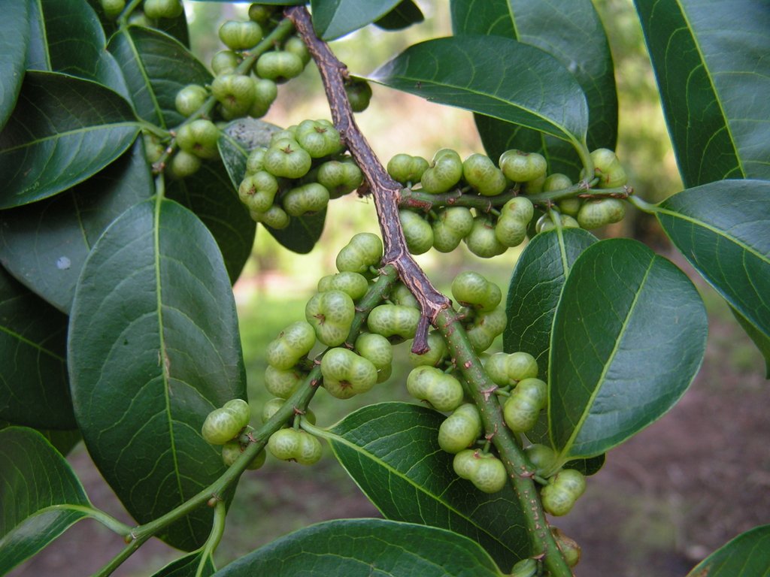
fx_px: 845
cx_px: 385
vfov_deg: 37.7
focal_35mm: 38
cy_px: 288
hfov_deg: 49.0
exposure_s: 1/125
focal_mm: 6.3
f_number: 2.8
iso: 50
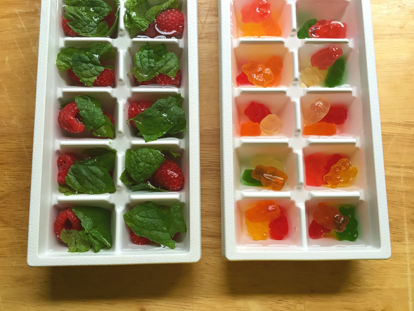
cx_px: 207
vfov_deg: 48.2
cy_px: 156
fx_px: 347
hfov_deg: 61.7
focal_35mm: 29
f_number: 2.2
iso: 32
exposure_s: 1/40
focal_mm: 4.15
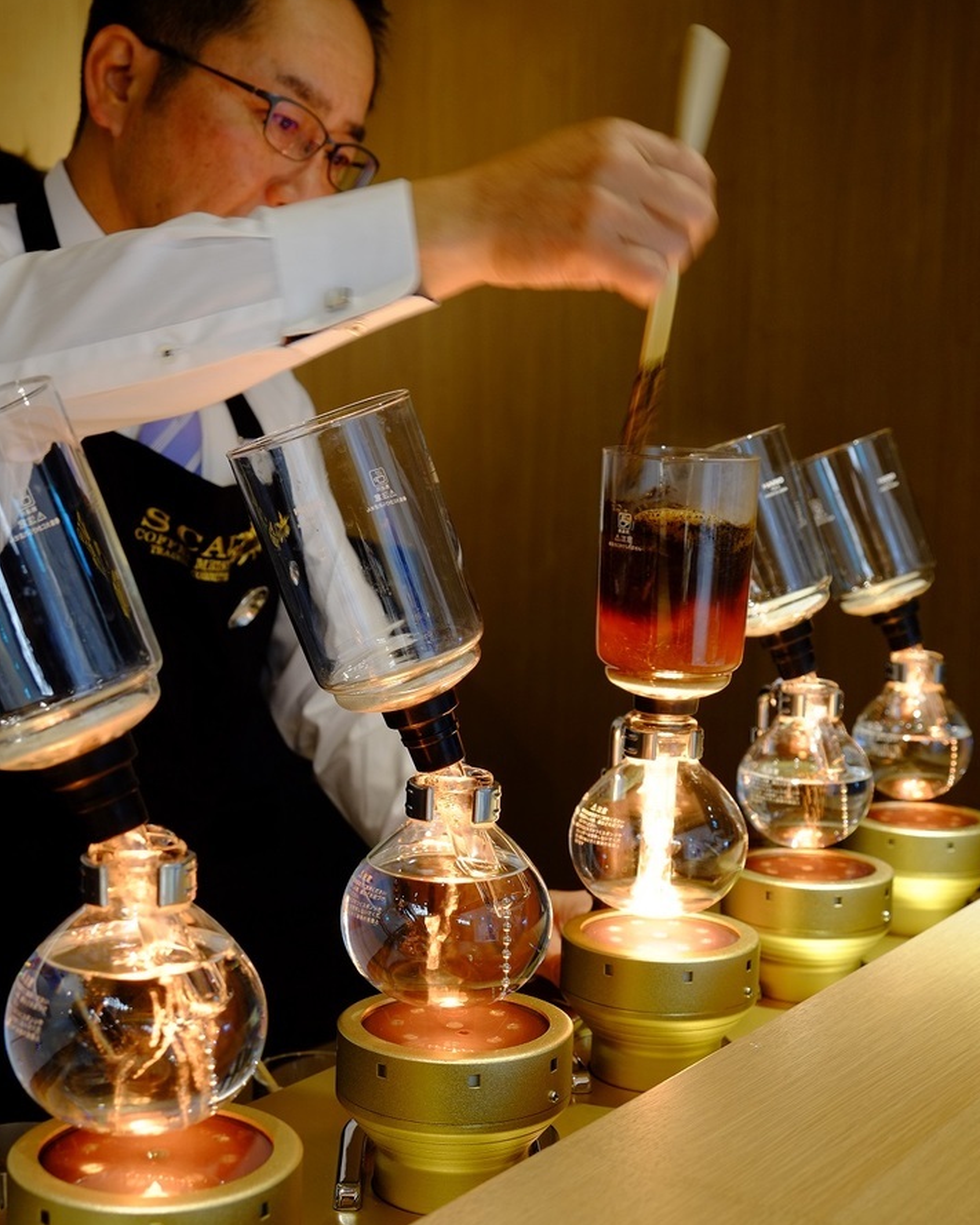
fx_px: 1777
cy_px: 618
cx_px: 495
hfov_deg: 30.8
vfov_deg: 38.0
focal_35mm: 49
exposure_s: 1/17
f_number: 4
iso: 400
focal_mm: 28.9
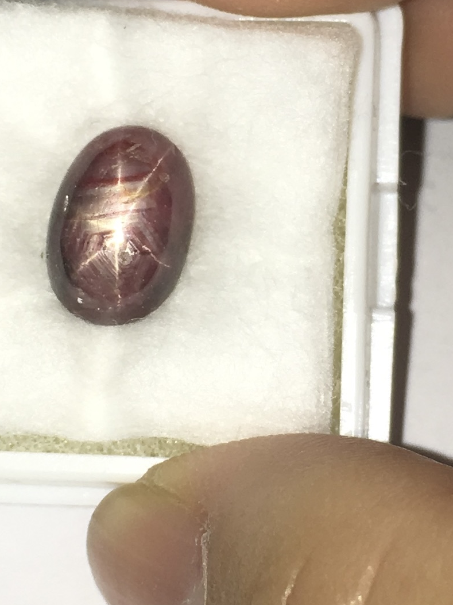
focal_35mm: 48
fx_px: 838
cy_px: 194
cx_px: 120
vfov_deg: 39.1
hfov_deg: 29.8
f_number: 2.2
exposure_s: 1/388
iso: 25
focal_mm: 4.15
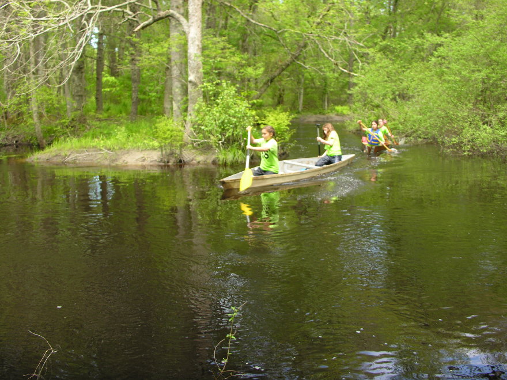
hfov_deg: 52.6
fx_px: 513
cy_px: 190
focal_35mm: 35
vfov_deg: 40.7
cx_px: 254
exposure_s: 1/125
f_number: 2.8
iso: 50
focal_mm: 8.9
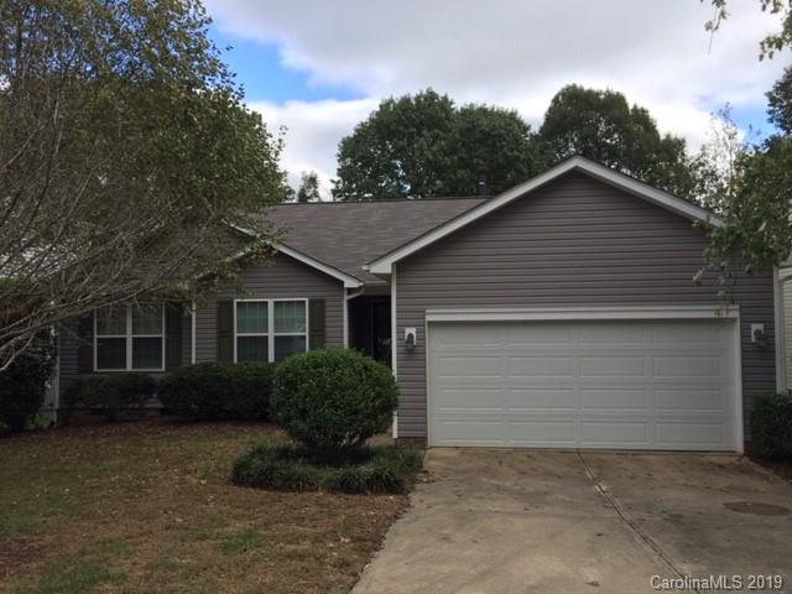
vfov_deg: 48.2
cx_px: 396
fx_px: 664
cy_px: 297
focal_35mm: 29
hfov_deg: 61.7
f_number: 2.2
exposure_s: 1/989
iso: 32
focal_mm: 4.15
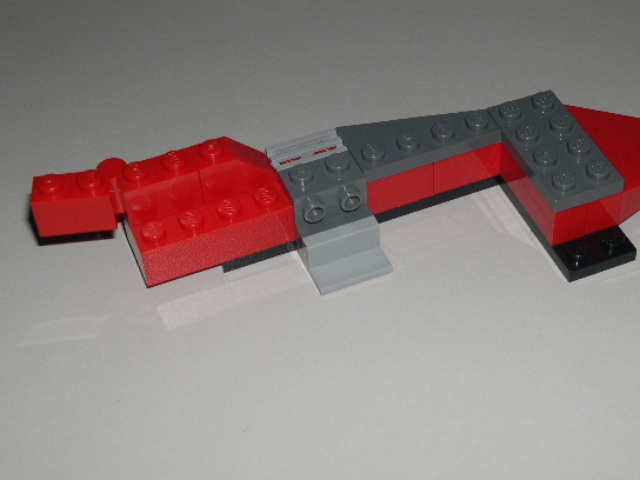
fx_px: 1239
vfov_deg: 21.9
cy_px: 207
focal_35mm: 67
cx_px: 361
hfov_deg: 28.9
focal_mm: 12.2
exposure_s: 1/60
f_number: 9.2
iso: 100
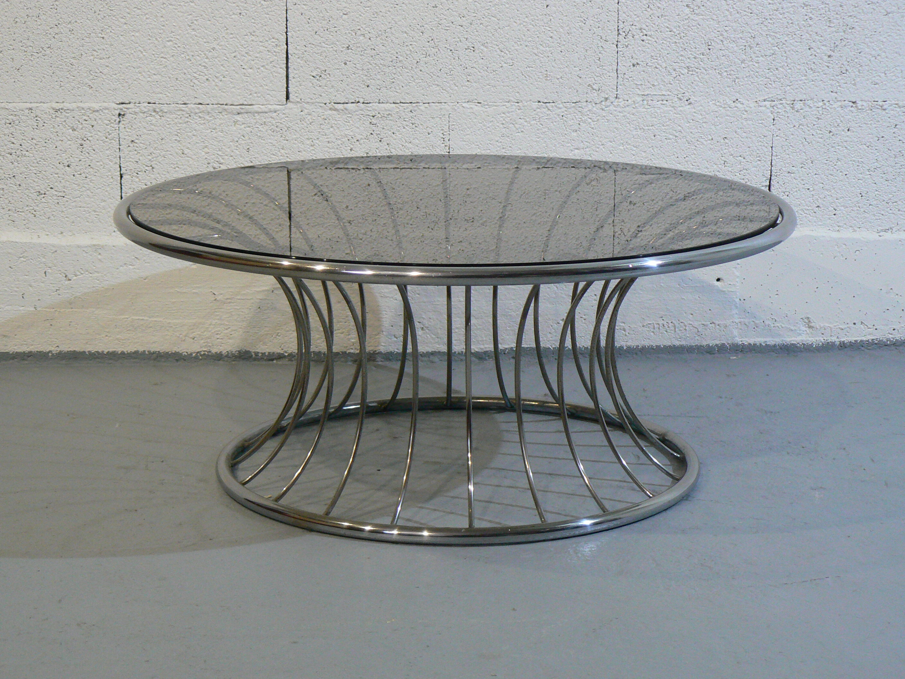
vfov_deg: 18.4
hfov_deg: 24.4
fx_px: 2092
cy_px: 340
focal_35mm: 80
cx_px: 452
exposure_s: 1/25
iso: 200
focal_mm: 13.4
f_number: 3.2
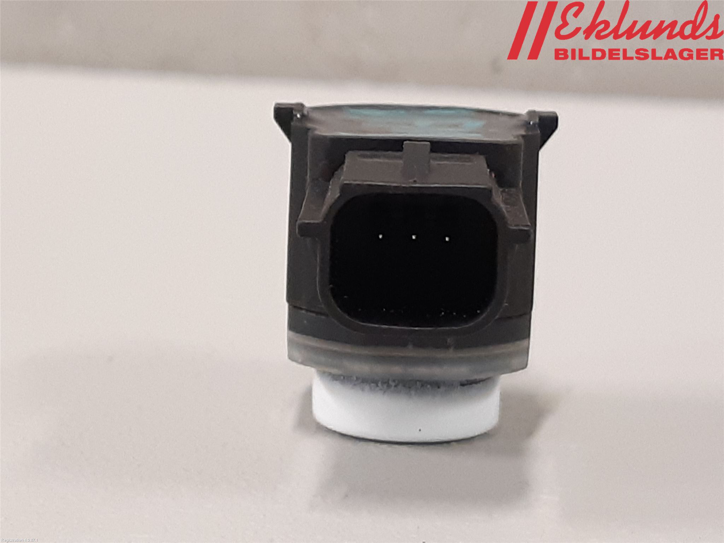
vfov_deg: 53.1
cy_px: 272
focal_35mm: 26
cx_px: 362
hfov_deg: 67.3
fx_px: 544
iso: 200
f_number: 1.7
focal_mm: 3.93
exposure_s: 1/50
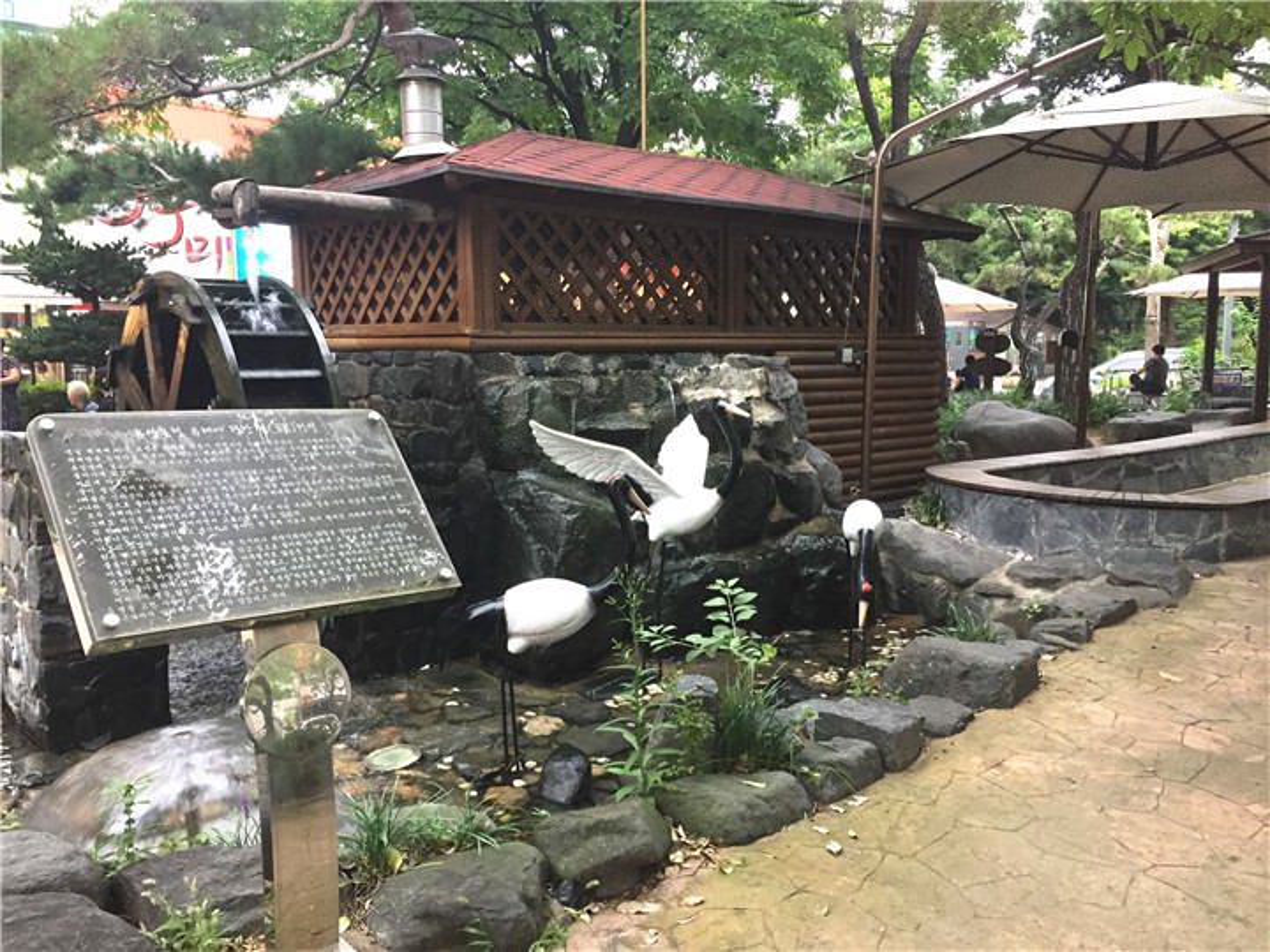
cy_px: 476
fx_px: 1064
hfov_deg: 61.7
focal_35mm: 29
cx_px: 635
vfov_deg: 48.2
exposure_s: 1/24
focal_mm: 4.15
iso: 250
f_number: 2.2
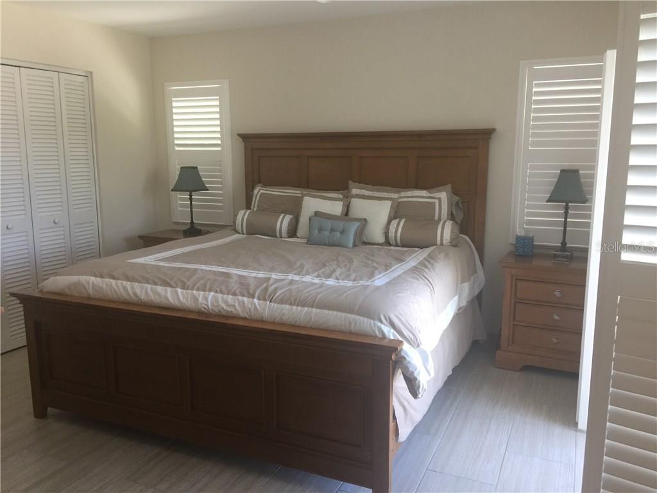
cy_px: 246
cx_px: 328
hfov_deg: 61.7
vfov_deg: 48.2
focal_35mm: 29
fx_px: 550
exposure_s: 1/30
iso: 40
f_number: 2.2
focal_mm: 4.15
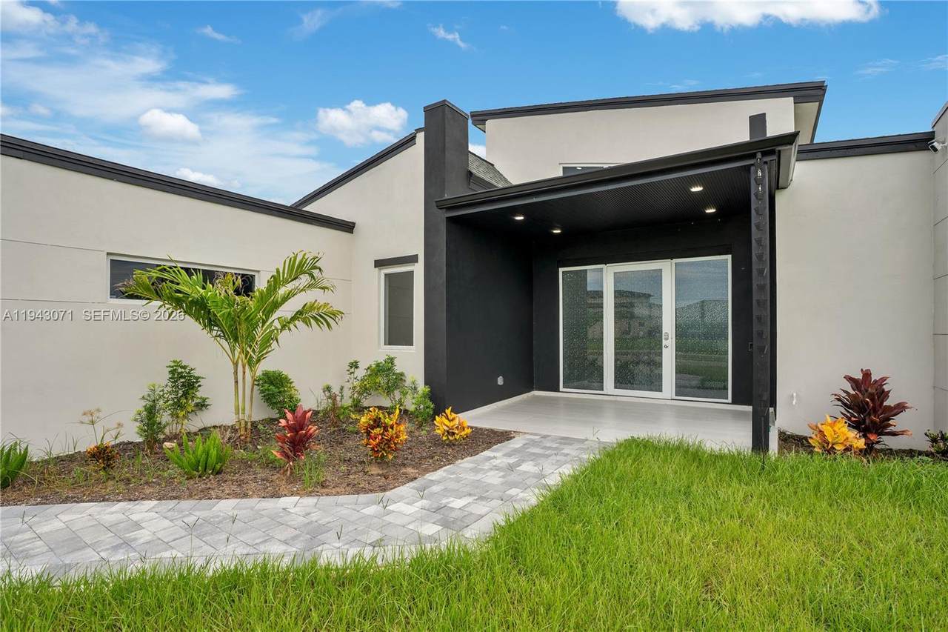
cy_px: 316
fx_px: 421
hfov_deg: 96.7
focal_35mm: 16
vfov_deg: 73.7
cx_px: 474
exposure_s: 1/125
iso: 100
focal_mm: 16
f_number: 8
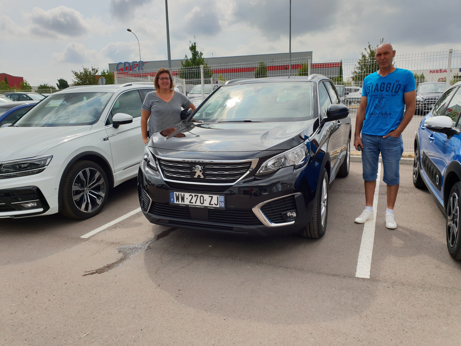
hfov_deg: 67.3
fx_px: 346
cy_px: 173
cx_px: 230
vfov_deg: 53.1
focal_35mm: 26
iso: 50
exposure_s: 1/836
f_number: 2.4
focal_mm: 4.3
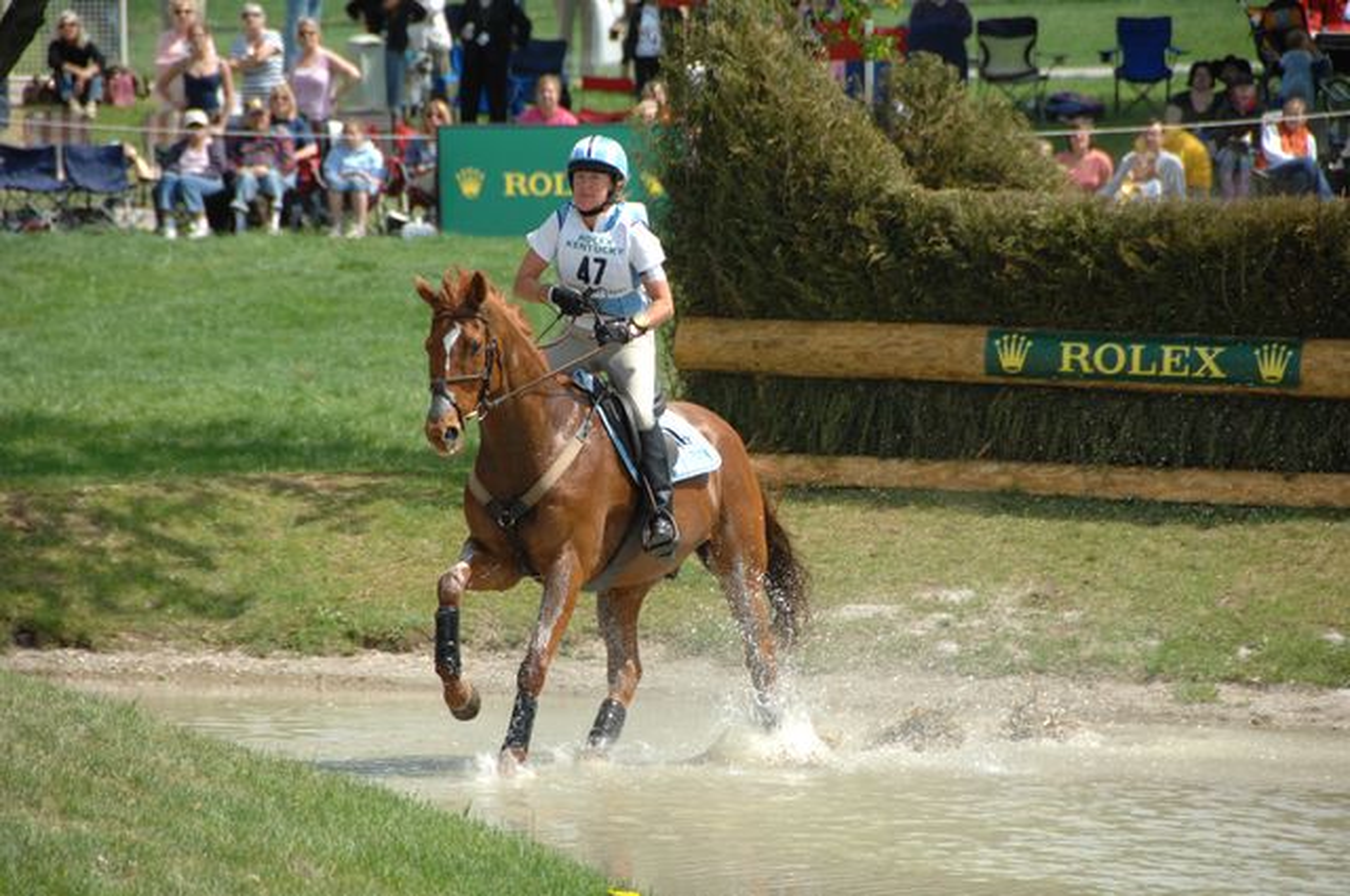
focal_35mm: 300
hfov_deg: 6.9
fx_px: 11236
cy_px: 448
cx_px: 675
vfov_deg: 4.6
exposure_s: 1/1000
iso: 500
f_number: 6
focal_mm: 200
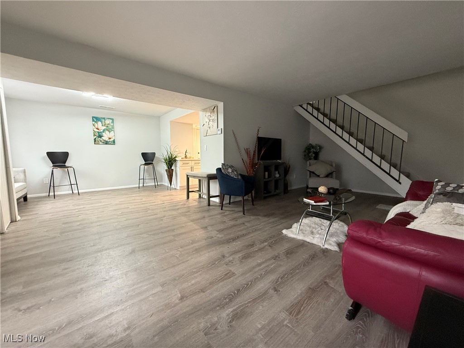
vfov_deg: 85.7
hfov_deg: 102.1
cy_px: 174
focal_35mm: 14
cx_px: 232
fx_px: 188
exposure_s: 1/60
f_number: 2.2
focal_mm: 2.22
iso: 500
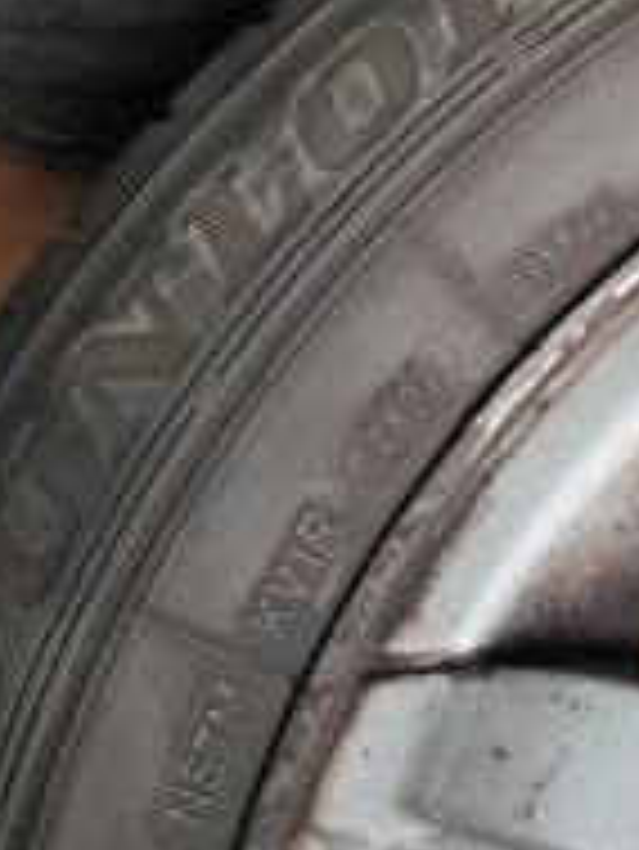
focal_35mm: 57
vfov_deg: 33.5
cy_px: 567
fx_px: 1401
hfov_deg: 25.5
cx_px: 432
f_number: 1.9
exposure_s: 1/100
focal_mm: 6.12
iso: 640
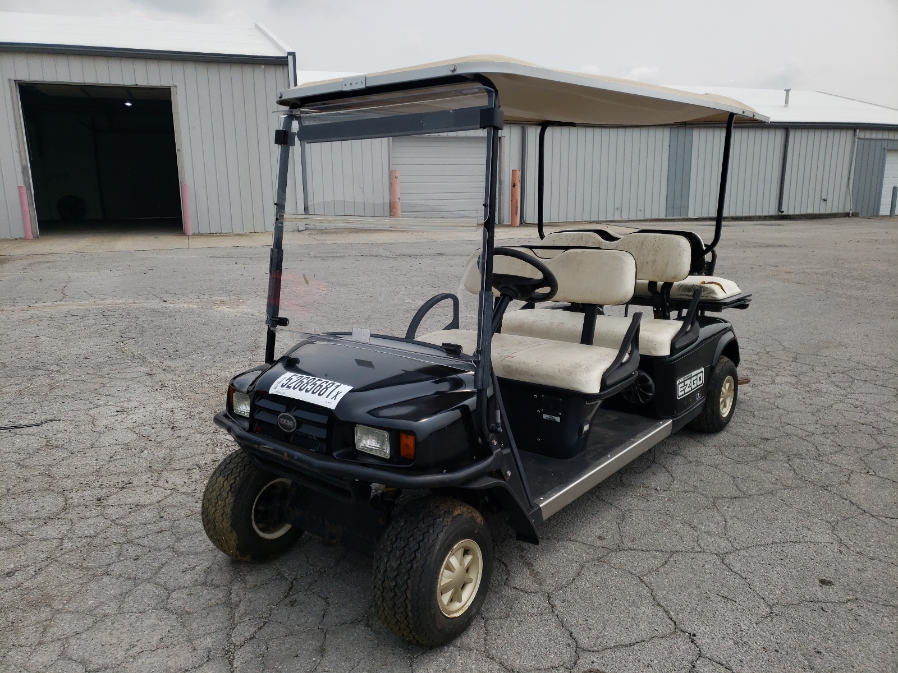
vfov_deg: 53.1
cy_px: 336
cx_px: 449
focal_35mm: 26
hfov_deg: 67.3
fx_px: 674
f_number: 1.5
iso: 50
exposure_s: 1/3333
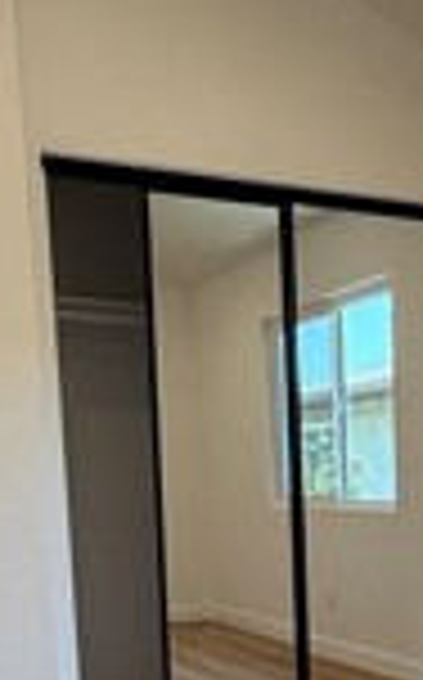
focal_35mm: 63
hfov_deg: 19.5
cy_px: 707
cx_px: 490
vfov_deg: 29.9
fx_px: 1165
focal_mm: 2.22
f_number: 2.2
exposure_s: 1/120
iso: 100
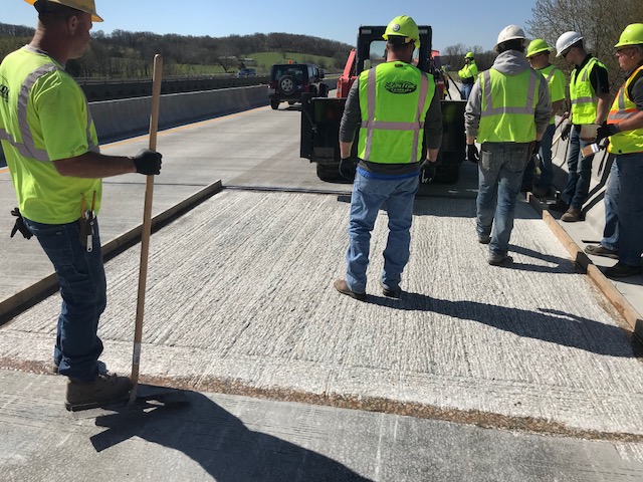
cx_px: 322
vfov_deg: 49.7
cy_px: 241
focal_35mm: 28
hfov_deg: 63.4
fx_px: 520
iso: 20
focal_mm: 3.99
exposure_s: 1/4367
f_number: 1.8
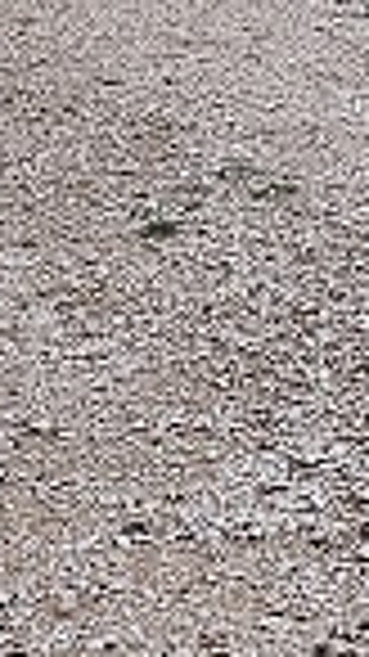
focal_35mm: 206
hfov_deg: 5.9
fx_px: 3587
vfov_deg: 10.1
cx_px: 112
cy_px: -315
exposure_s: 1/33
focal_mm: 6.3
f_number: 1.7
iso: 640
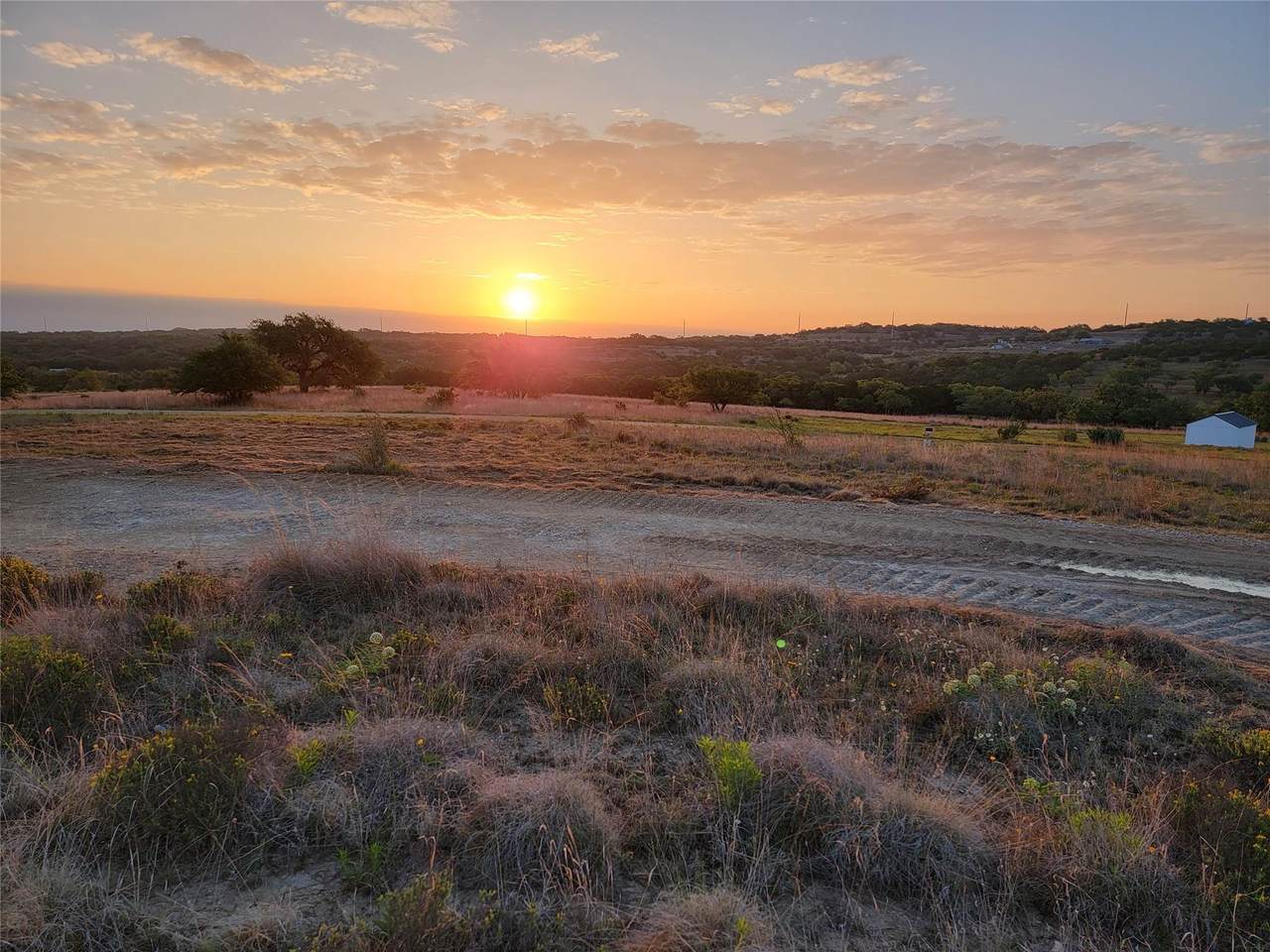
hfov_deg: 71.6
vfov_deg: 56.8
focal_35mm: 24
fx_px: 881
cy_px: 476
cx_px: 635
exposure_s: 1/249
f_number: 1.8
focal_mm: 6.7
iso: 16
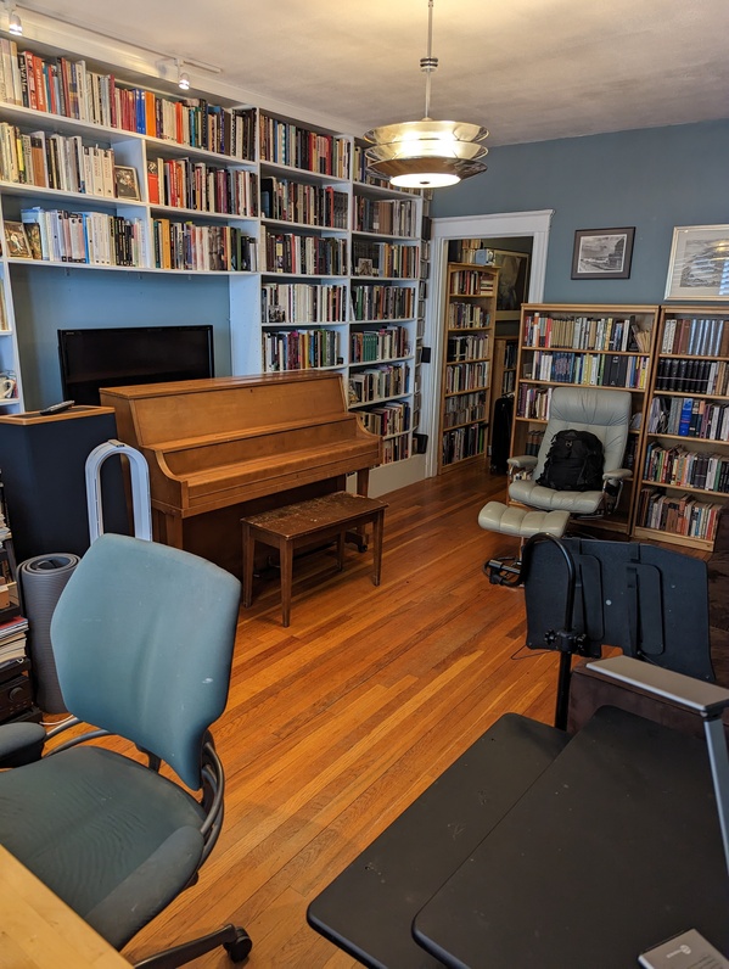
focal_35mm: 24
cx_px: 364
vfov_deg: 71.5
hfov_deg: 56.9
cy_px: 484
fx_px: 672
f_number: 1.85
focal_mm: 6.81
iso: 227
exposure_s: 1/60
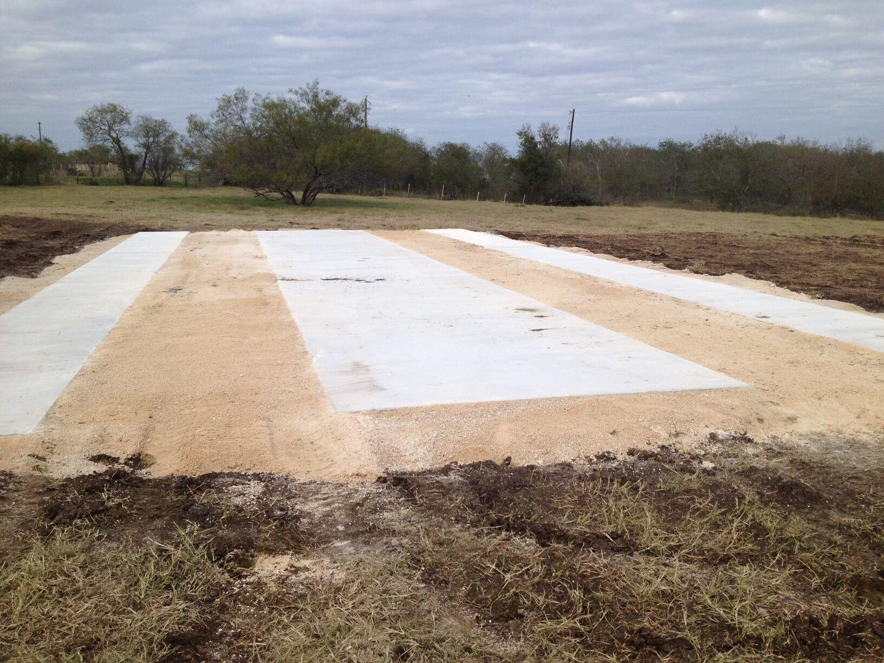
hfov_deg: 52.6
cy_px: 332
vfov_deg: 40.7
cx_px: 442
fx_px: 894
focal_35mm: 35
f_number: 2.4
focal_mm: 4.28
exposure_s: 1/1104
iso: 50
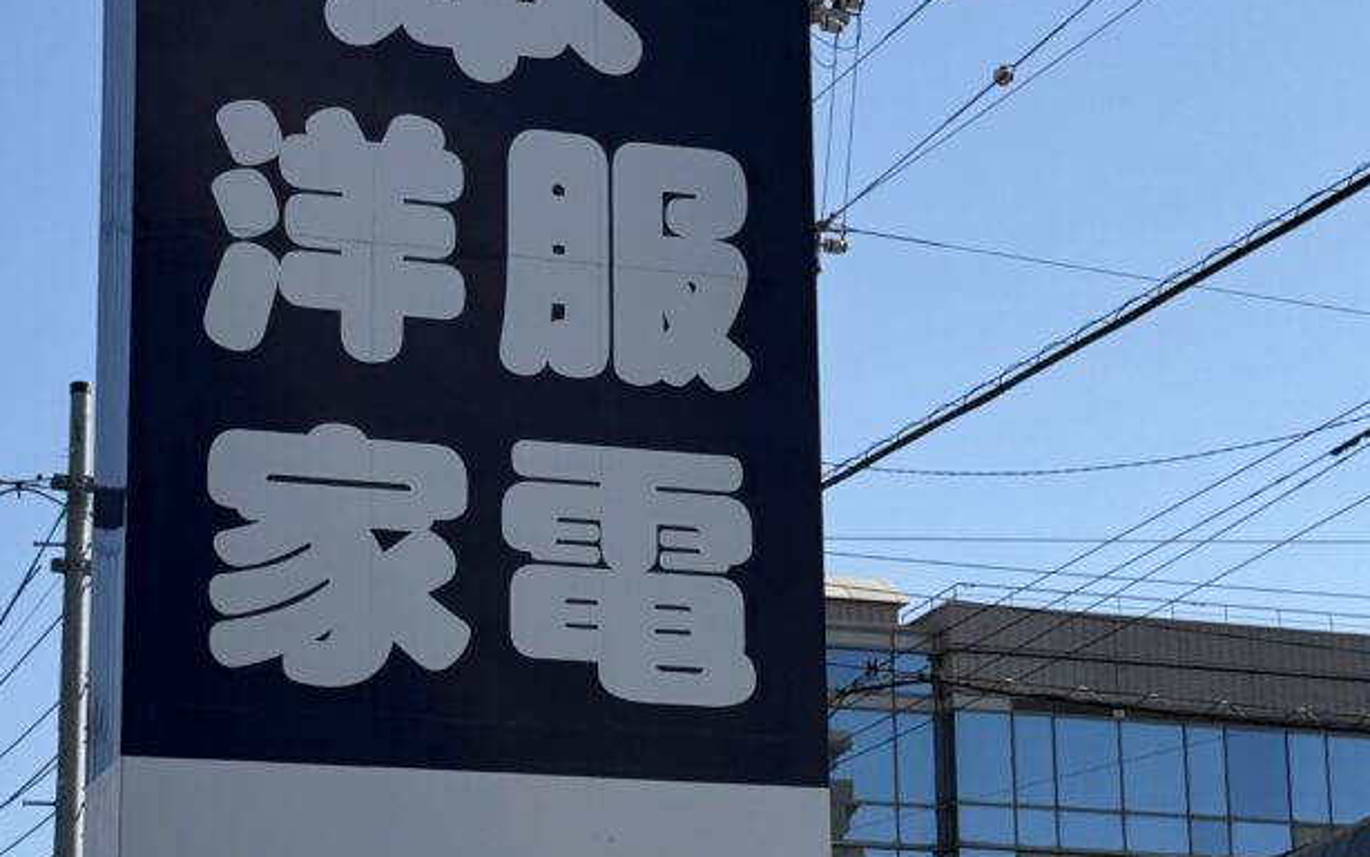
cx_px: 730
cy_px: 453
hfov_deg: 19.6
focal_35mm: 106
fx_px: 3958
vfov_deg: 12.4
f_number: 1.78
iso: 80
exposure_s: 1/6536
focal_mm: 6.76
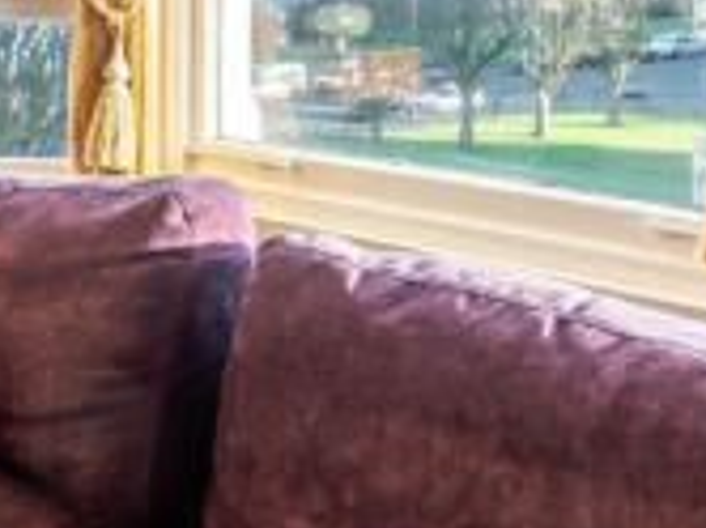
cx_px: -132
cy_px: -79
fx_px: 1181
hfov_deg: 29.0
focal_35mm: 58
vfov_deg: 23.4
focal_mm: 14
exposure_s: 1/400
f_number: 7.1
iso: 100
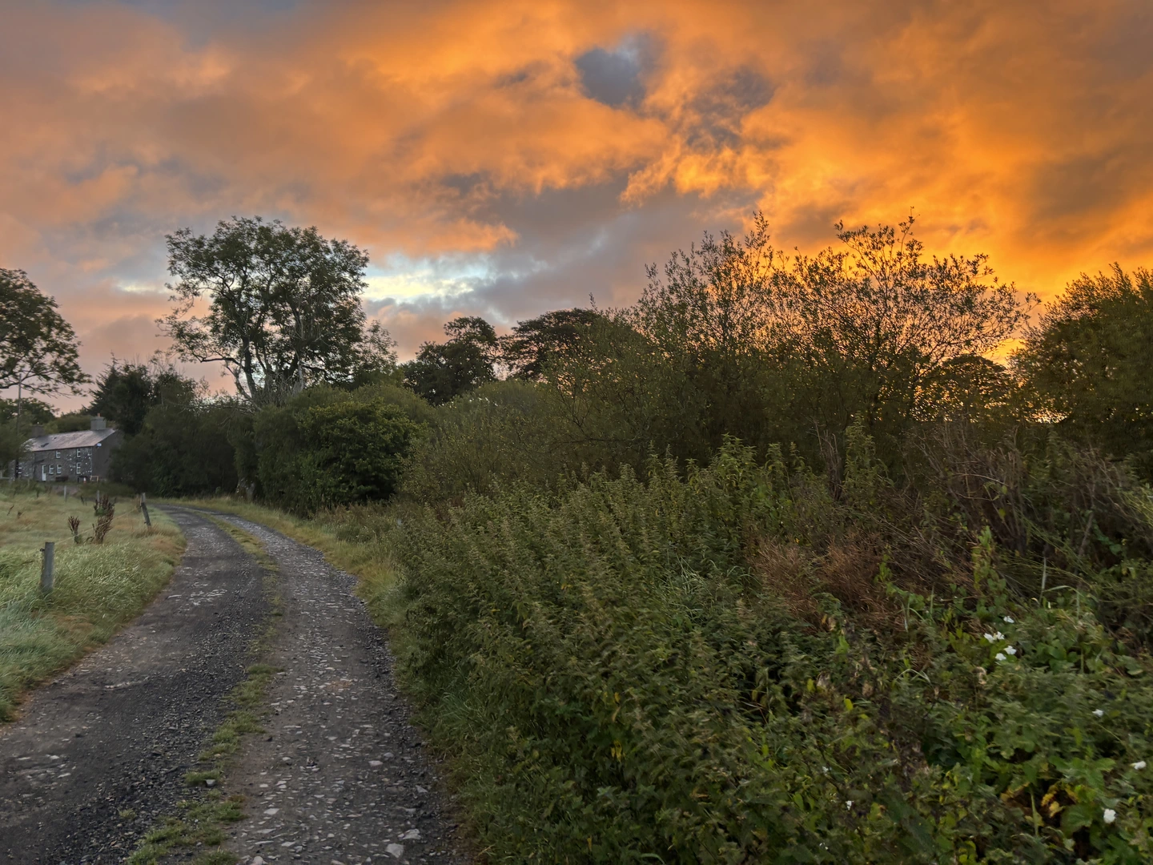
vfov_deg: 53.1
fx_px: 866
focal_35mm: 26
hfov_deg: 67.3
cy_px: 432
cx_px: 576
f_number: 1.6
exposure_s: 1/121
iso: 40
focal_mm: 5.96
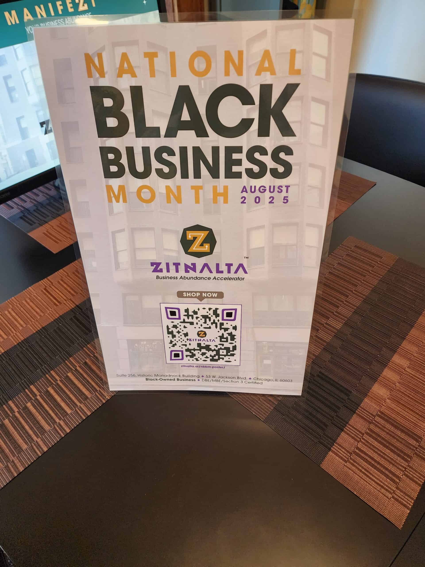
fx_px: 377
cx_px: 212
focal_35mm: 23
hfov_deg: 58.9
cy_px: 284
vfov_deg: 73.9
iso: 400
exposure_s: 1/120
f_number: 1.8
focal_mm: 6.4
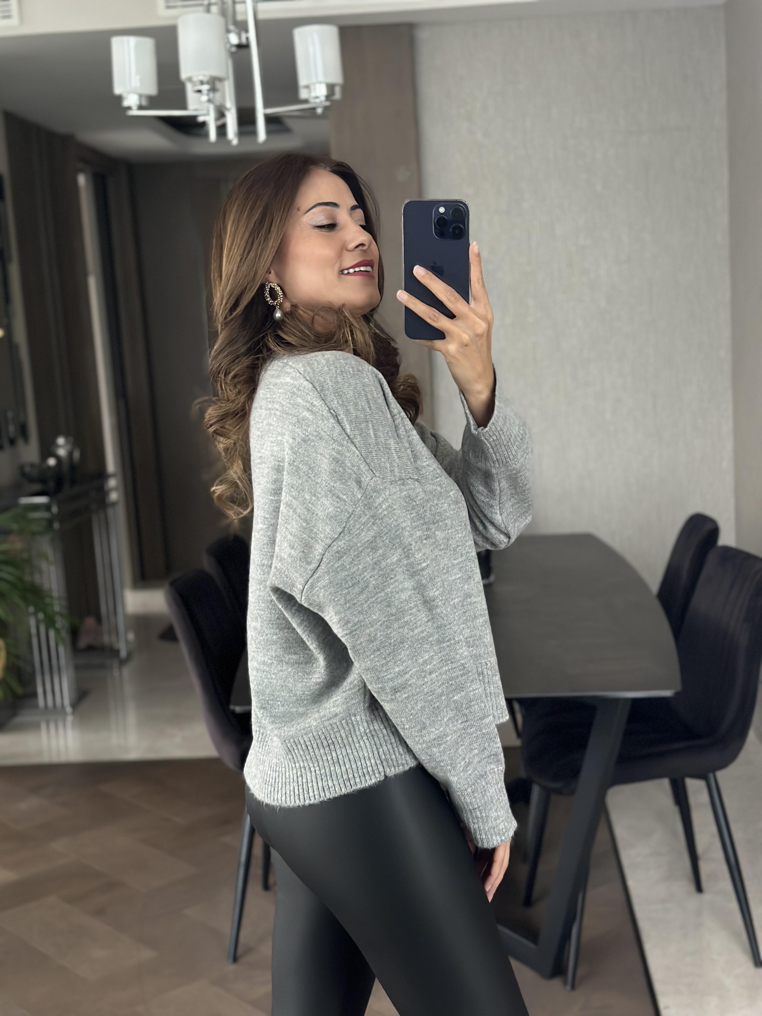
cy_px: 508
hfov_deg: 30.3
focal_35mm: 48
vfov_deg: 39.7
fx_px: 1409
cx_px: 381
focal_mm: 6.86
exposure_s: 1/40
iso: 400
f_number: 1.78
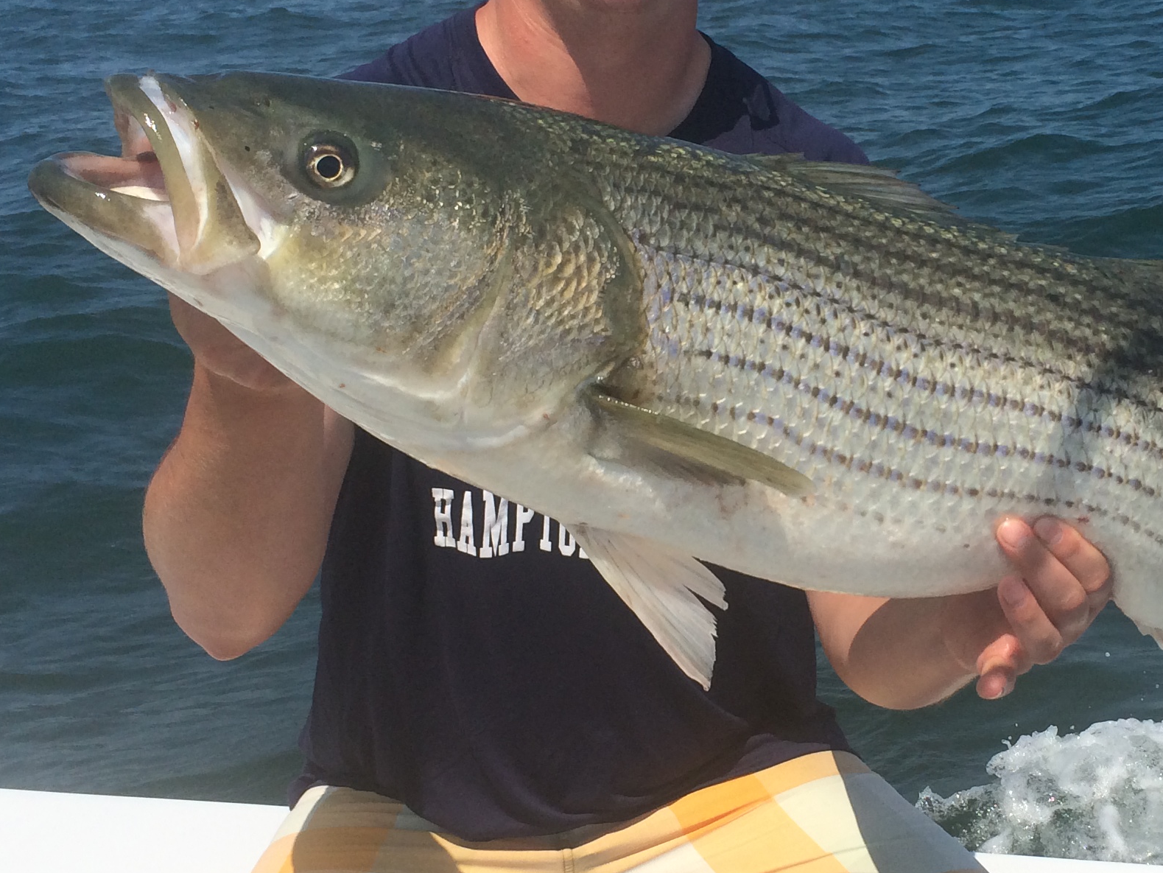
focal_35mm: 62
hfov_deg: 31.0
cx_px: 747
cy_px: 421
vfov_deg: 23.7
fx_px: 2084
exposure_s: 1/3425
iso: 40
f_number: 2.2
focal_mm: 4.12
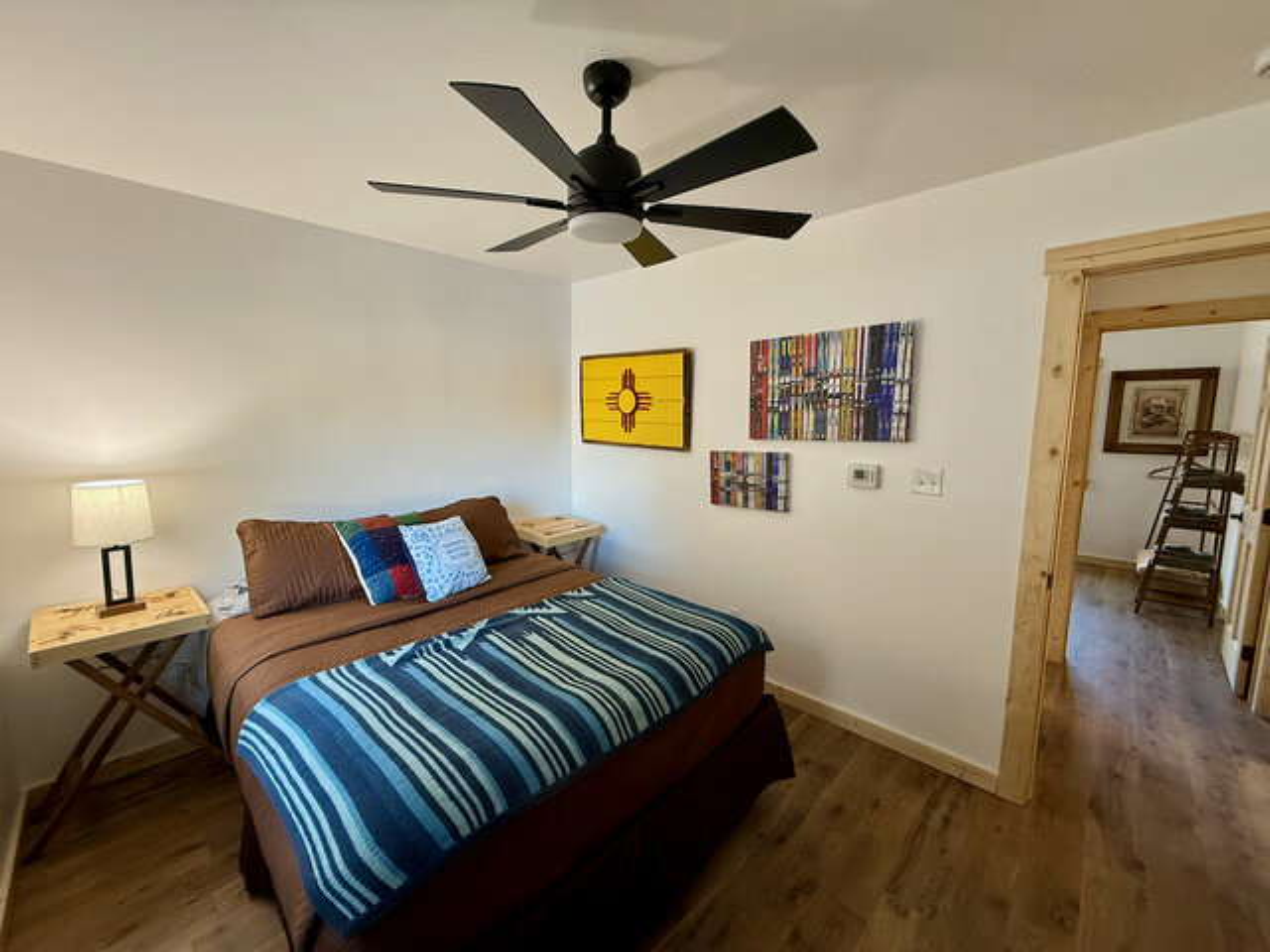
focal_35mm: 14
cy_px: 476
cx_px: 635
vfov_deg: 85.7
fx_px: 514
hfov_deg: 102.1
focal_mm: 2.22
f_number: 2.2
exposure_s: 1/60
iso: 200
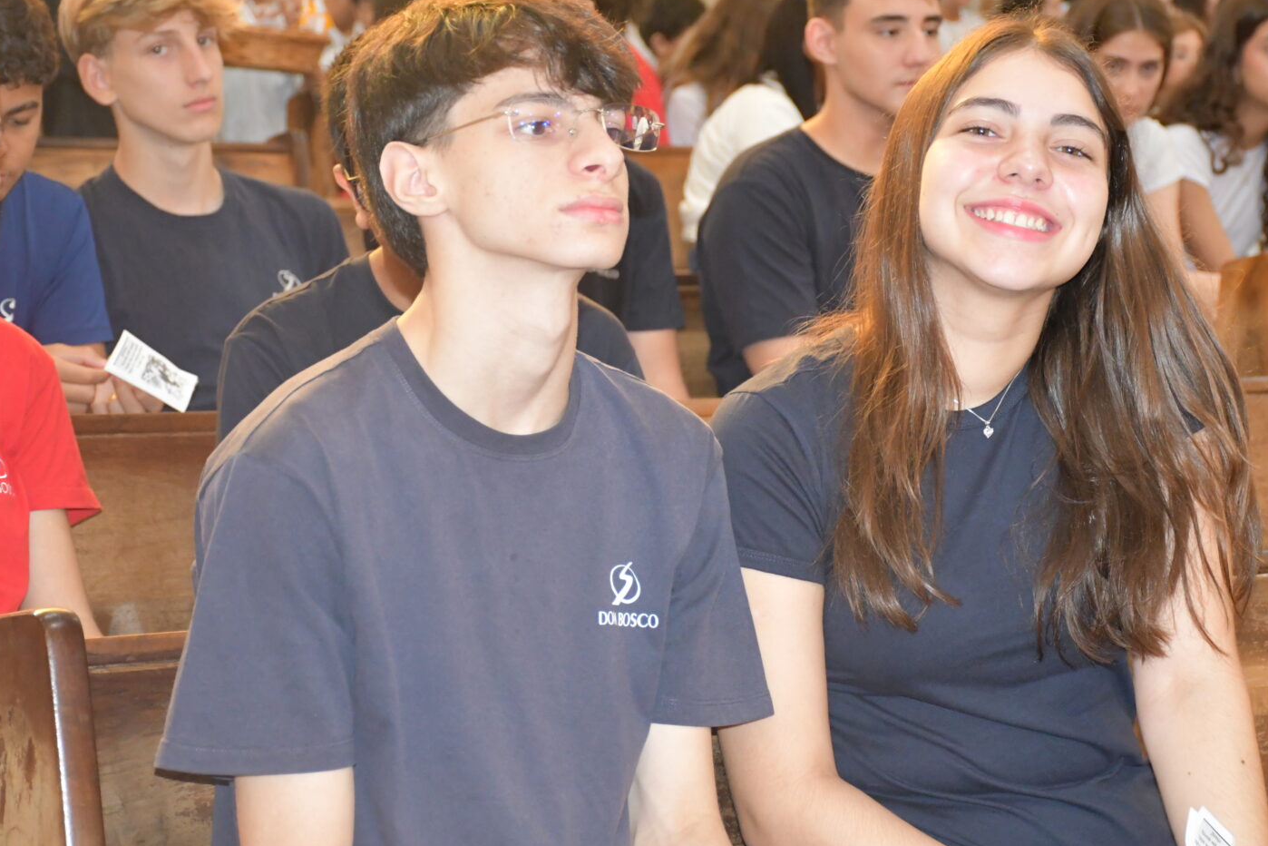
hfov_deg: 19.8
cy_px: 442
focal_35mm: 103
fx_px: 3628
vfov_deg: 13.3
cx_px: 762
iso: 3200
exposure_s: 1/60
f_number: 4.8
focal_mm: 50
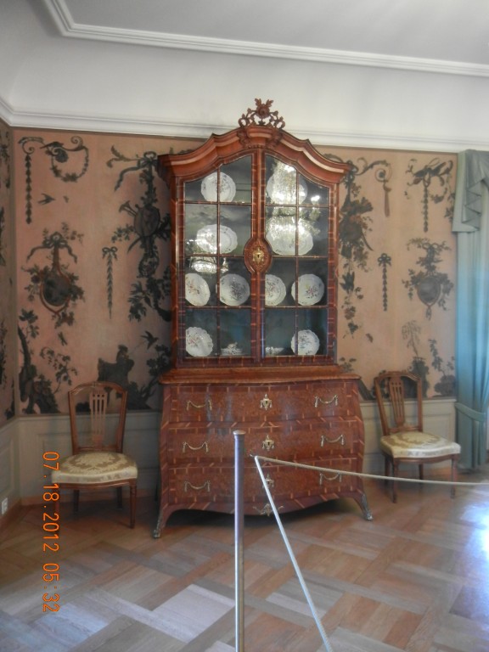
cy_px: 326
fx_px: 565
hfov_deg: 46.8
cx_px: 244
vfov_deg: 60.0
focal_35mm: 30
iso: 200
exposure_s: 1/3.2
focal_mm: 5.4
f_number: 3.5
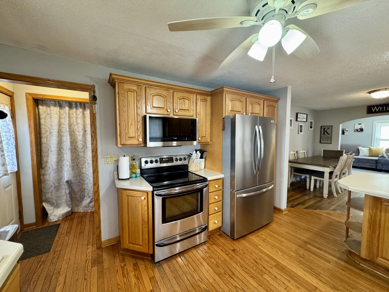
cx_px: 194
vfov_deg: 85.7
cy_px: 146
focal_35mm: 14
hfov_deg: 102.1
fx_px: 157
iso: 250
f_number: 2.2
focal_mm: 2.22
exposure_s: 1/60
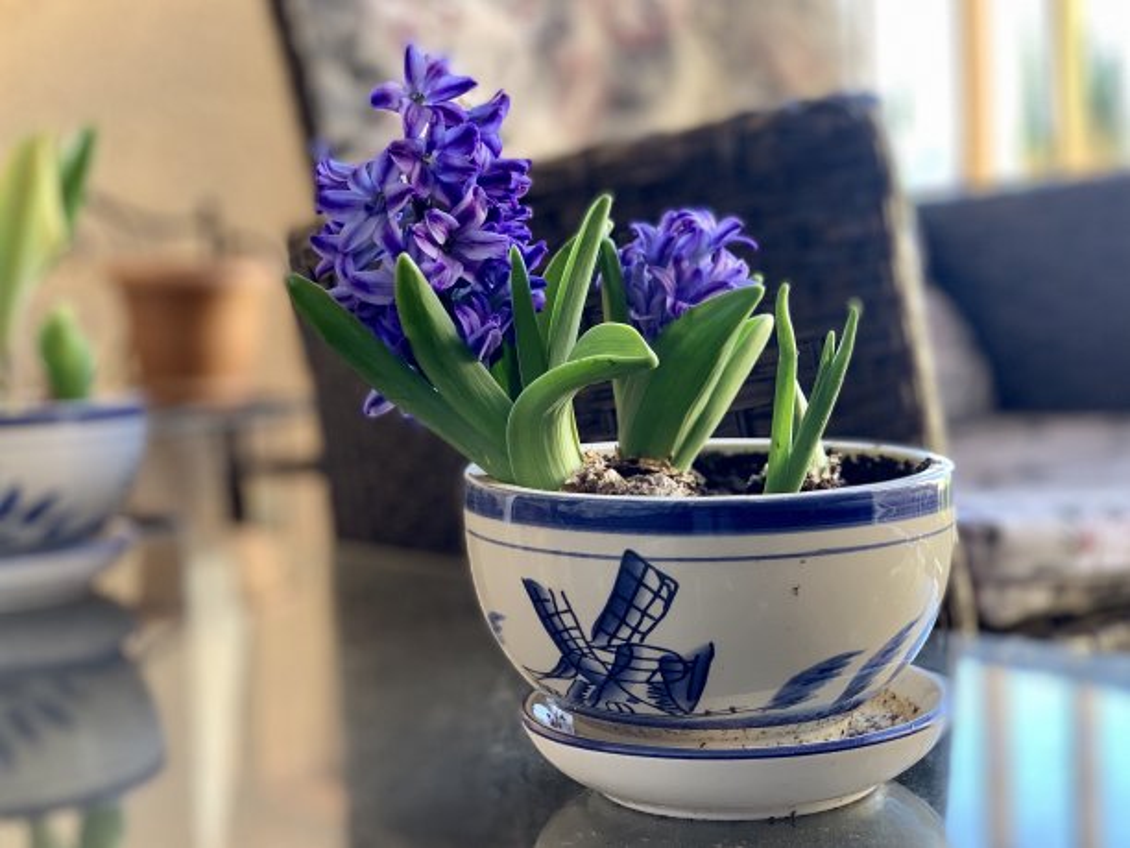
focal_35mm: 52
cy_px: 424
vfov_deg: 28.0
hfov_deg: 36.8
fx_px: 1697
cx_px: 565
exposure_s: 1/92
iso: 125
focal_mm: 6
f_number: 2.4
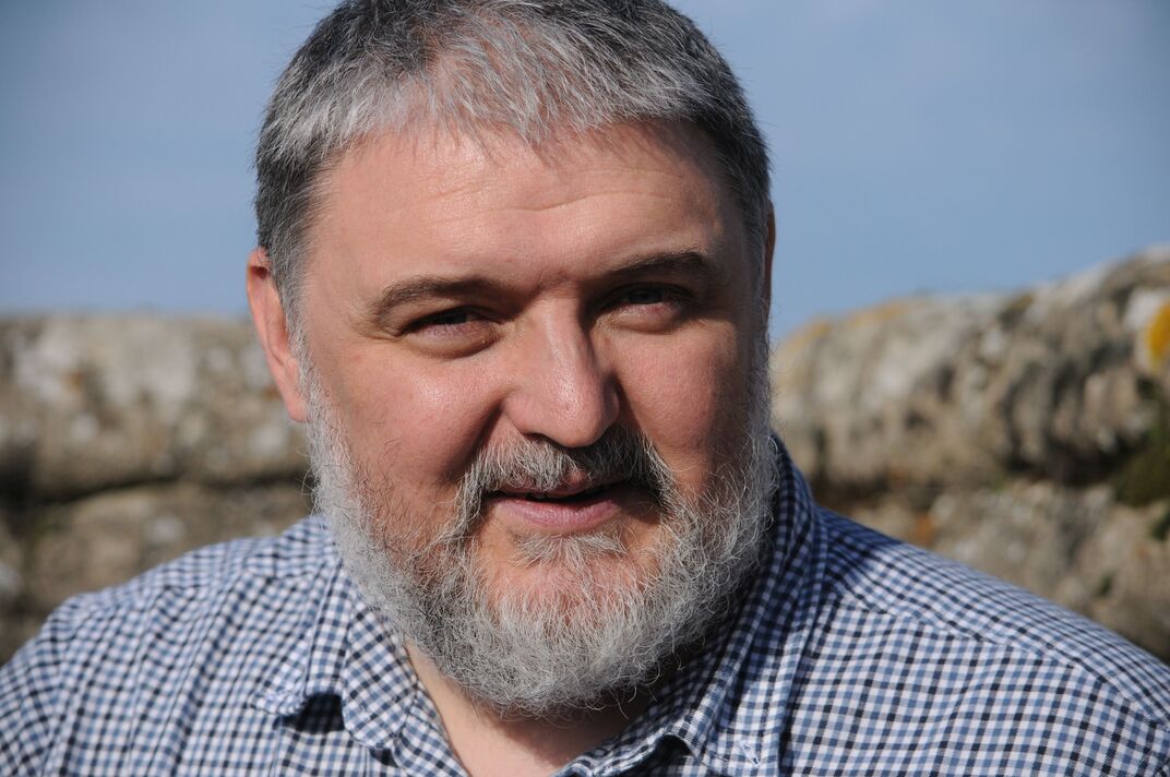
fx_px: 4139
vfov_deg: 10.7
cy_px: 388
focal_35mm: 128
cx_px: 585
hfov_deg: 16.1
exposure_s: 1/5000
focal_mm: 85
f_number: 5.6
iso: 400
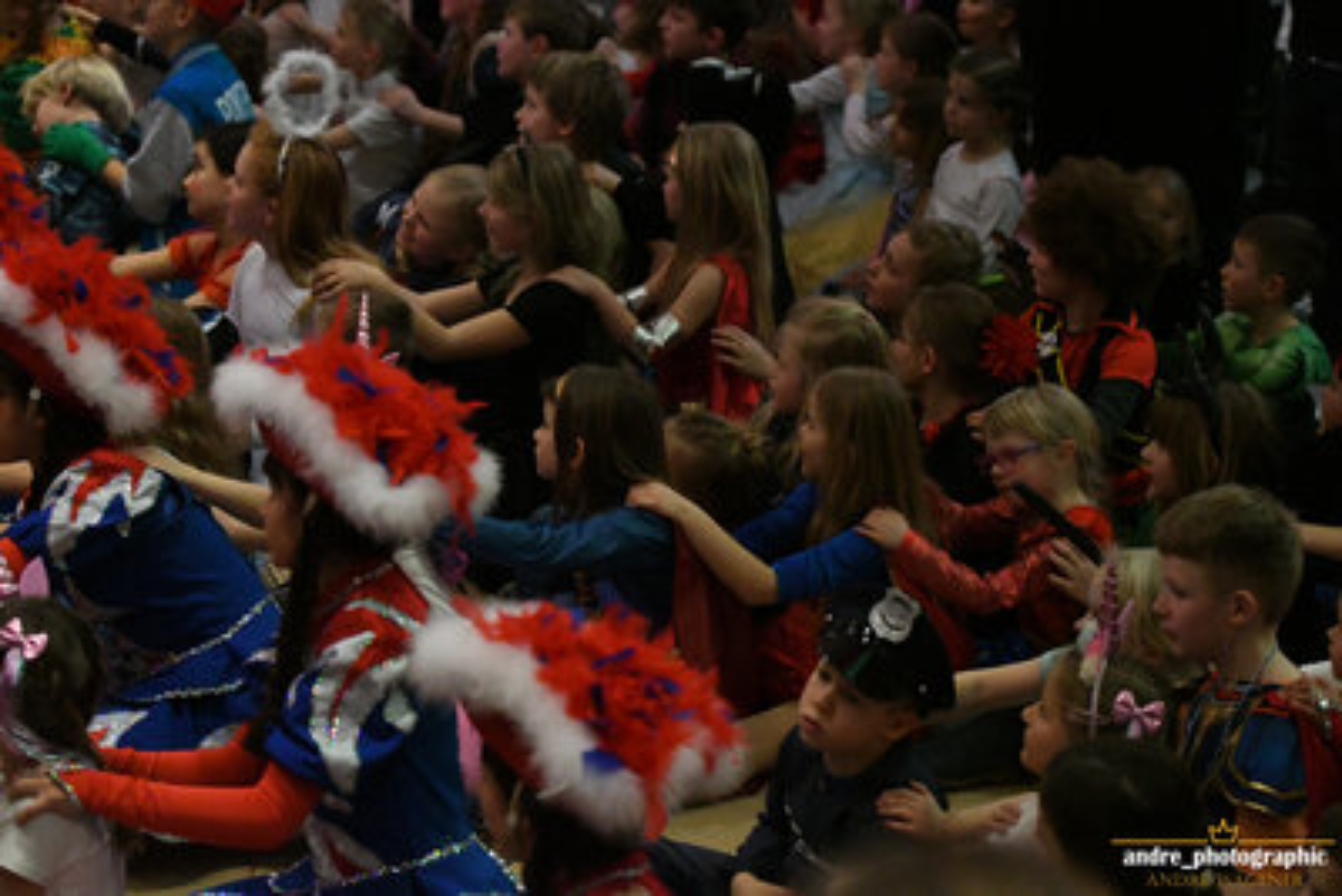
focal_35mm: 105
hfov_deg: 19.4
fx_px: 3915
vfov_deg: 13.1
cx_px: 671
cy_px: 448
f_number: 3.2
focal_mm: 70
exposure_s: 1/500
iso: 16000
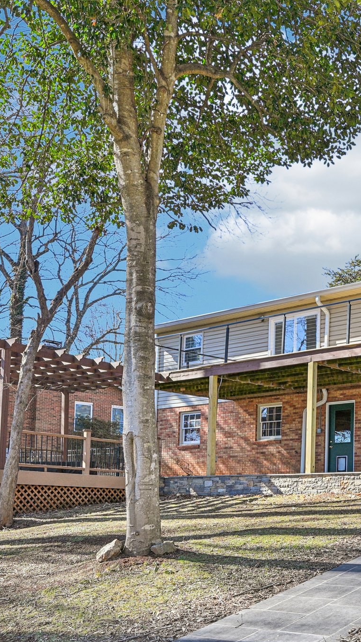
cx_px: 337
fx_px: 647
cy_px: 323
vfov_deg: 52.8
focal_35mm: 38
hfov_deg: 29.6
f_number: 8
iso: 100
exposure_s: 1/160
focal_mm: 24
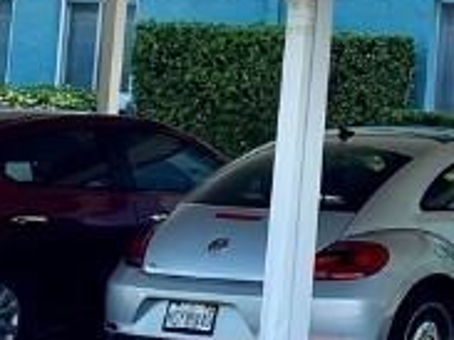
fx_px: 1835
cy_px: 2
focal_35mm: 140
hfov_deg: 12.4
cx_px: 910
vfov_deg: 10.5
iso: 32
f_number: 1.6
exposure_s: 1/1200
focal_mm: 5.1
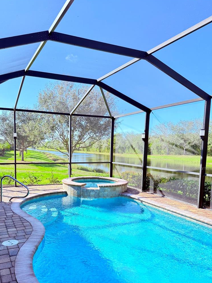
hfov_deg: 48.0
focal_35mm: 29
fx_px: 237
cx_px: 85
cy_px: 168
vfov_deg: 61.2
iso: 100
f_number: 1.78
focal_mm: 6.76
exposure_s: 1/543
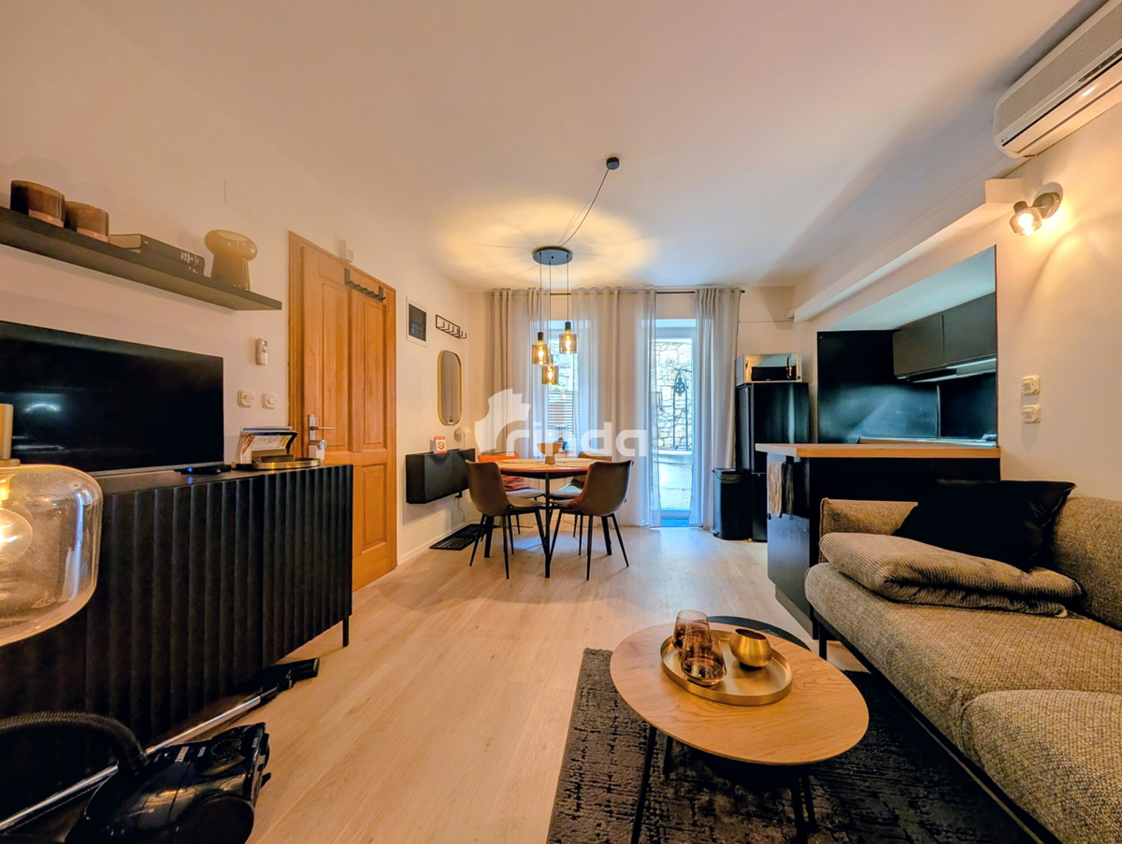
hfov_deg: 110.5
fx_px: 389
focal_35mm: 12
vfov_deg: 94.6
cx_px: 561
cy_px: 422
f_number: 1.7
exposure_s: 1/25
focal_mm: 2.02
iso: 98
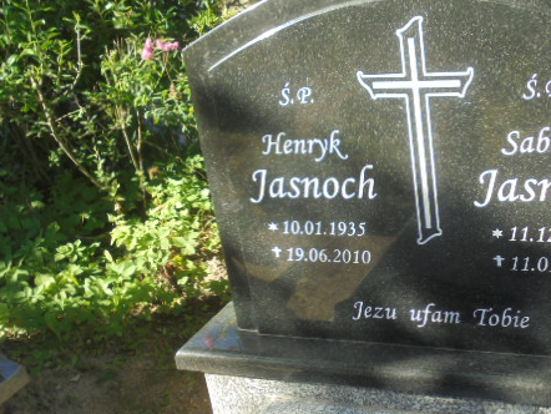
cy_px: 249
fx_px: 876
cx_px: 374
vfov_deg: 26.5
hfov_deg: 34.5
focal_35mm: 55
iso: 100
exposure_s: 1/125
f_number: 4.2
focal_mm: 6.9
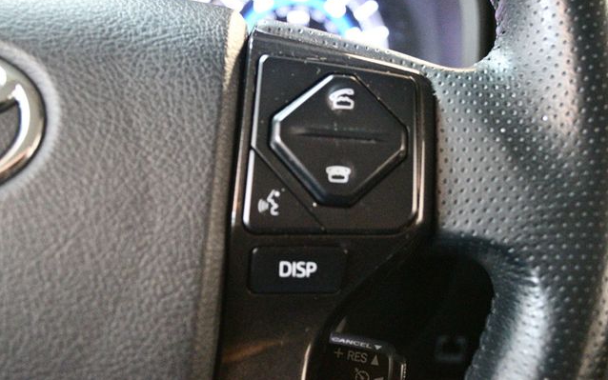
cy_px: 183
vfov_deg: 28.0
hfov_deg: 43.5
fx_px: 762
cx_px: 304
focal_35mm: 46
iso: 12800
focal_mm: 30
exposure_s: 1/30
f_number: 4.5
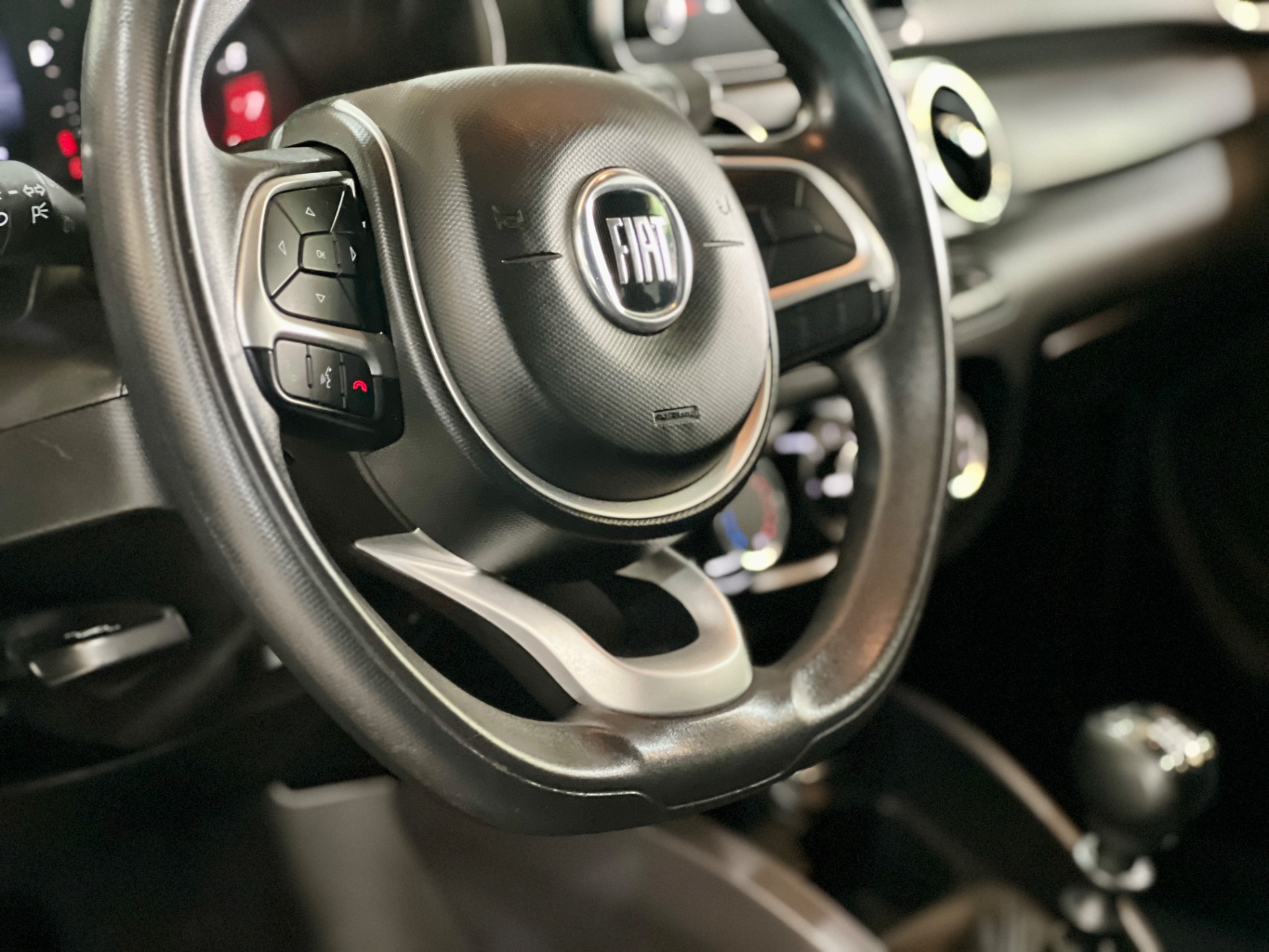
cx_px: 634
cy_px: 476
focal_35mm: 77
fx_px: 2823
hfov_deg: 25.3
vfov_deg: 19.1
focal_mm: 9
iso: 800
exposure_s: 1/15
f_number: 2.8
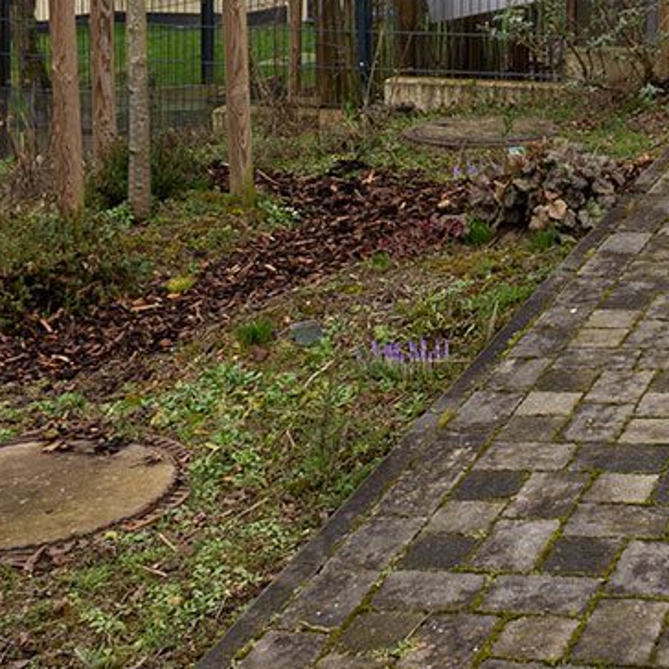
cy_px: 218
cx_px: 309
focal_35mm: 56
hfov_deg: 30.5
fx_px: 1224
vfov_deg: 30.3
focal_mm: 16
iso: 125
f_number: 3.5
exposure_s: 1/250
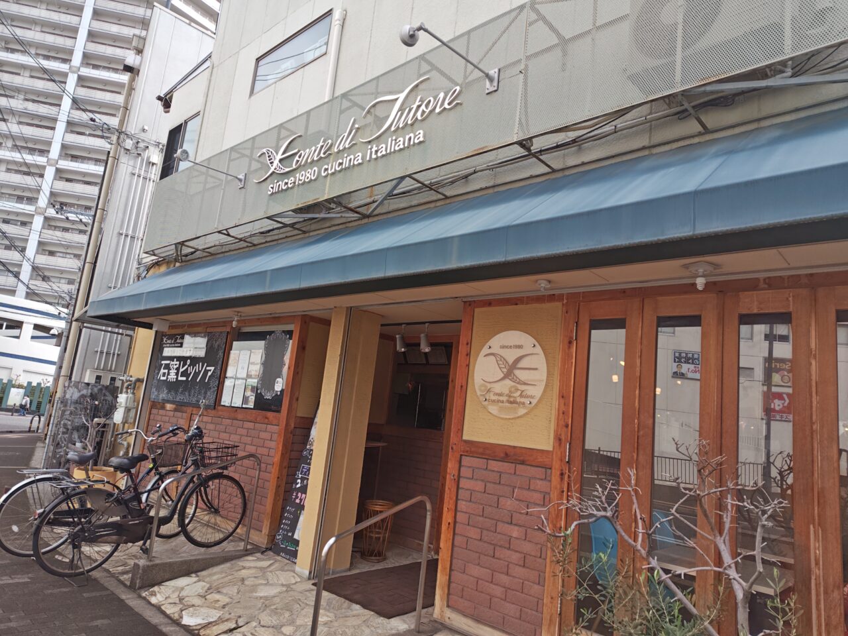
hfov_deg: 73.9
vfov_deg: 58.9
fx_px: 563
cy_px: 318
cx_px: 424
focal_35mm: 23
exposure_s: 1/536
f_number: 1.9
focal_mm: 5.56
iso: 50
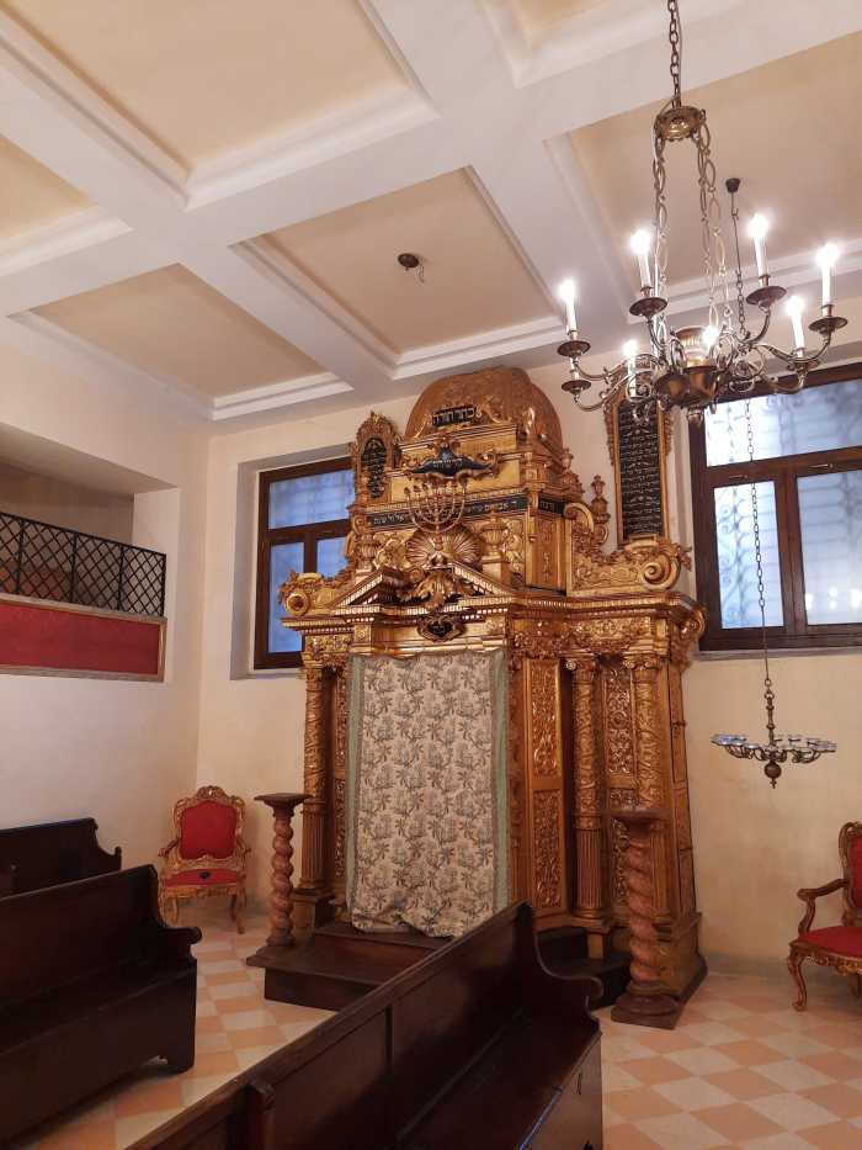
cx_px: 431
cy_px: 575
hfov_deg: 54.9
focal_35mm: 25
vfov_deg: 69.4
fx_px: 830
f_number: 2
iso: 250
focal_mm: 4.6
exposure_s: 1/50
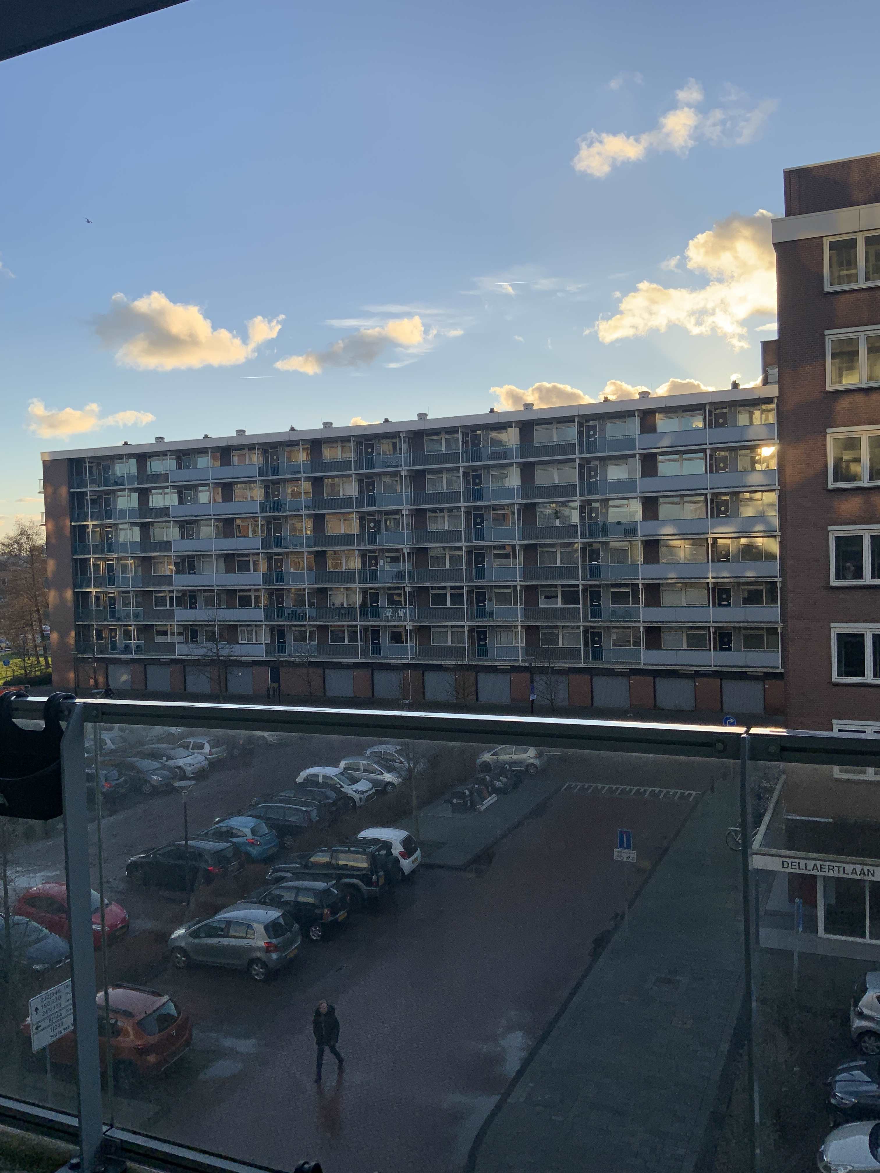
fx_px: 983
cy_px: 586
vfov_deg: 61.7
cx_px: 440
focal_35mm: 29
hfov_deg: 48.2
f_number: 1.8
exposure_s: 1/1098
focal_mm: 3
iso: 16
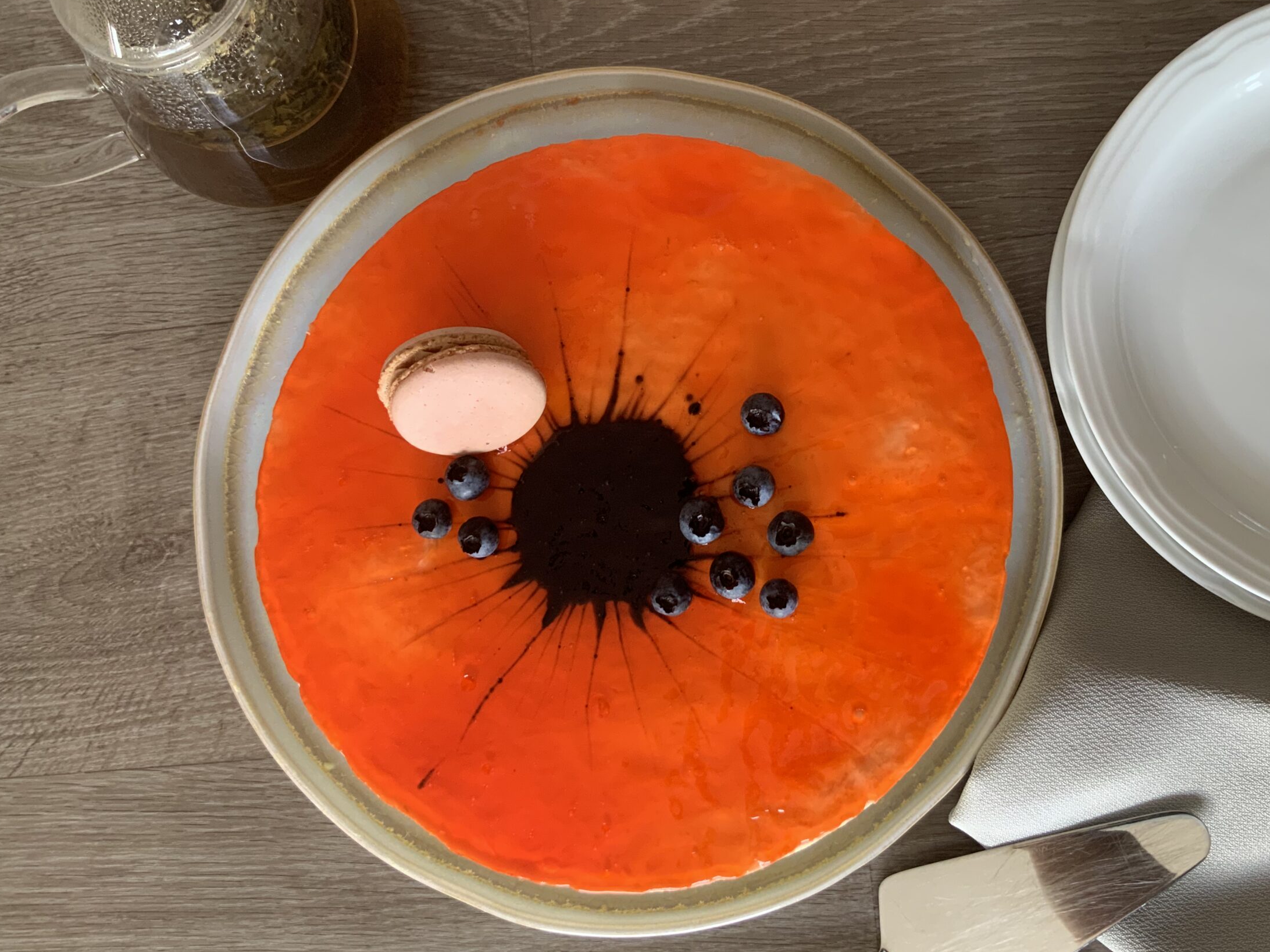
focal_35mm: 34
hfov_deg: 53.8
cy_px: 420
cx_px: 720
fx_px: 1247
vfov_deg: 41.7
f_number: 1.8
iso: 64
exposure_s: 1/88
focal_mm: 3
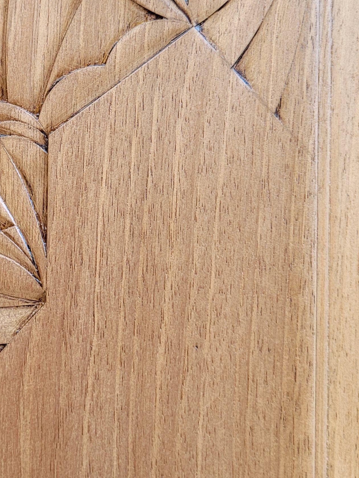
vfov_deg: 31.0
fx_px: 857
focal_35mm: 62
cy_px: 171
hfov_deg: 23.2
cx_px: 54
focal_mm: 5.4
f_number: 1.8
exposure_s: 1/100
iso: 125
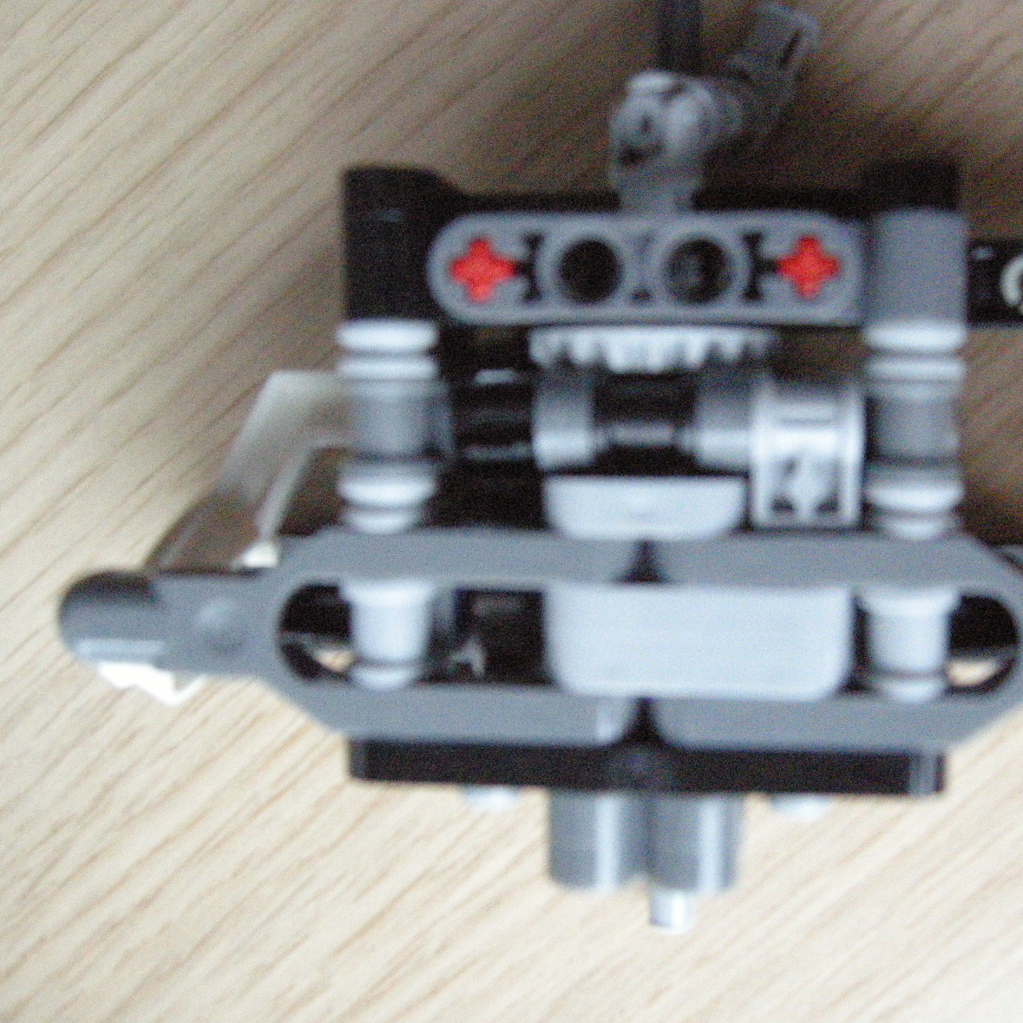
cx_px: 651
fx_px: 1404
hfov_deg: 39.7
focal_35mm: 42
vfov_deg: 40.0
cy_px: 518
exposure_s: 1/96.8
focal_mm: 7.5
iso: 1600
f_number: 2.7
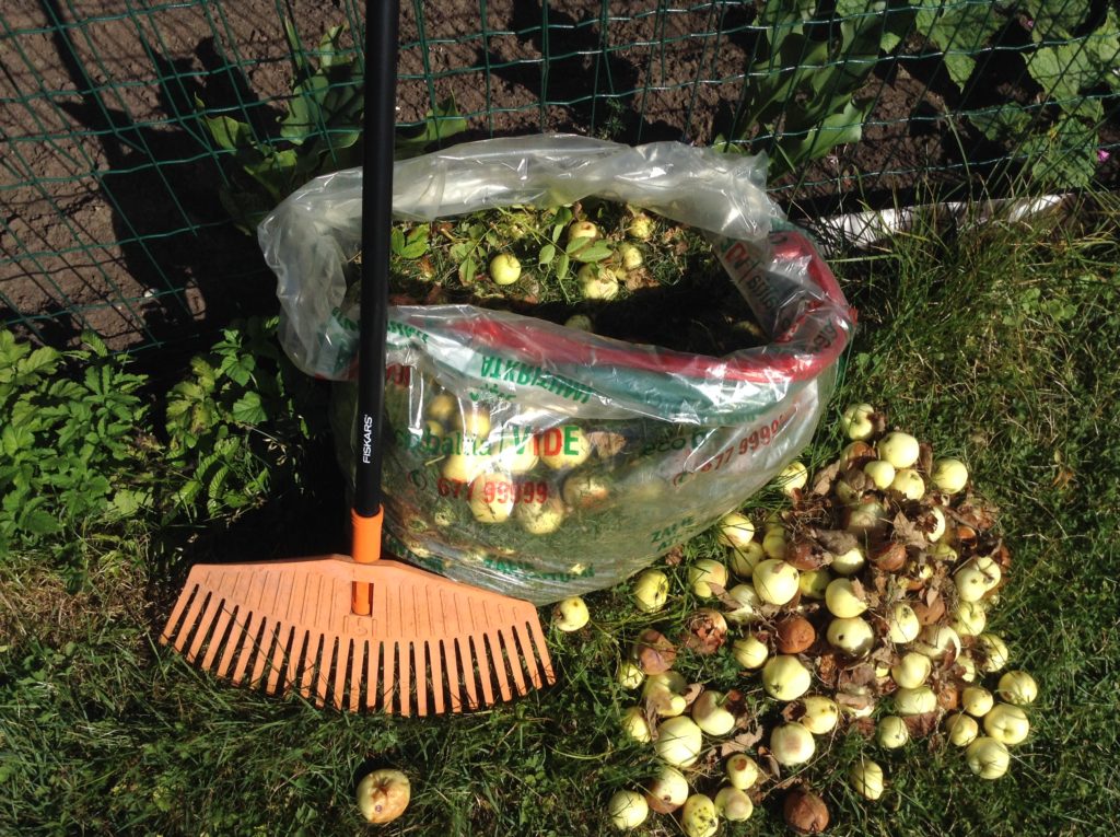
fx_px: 1066
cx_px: 560
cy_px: 418
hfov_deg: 55.4
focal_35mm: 33
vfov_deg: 42.8
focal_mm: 3.3
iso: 25
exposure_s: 1/1869
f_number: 2.4
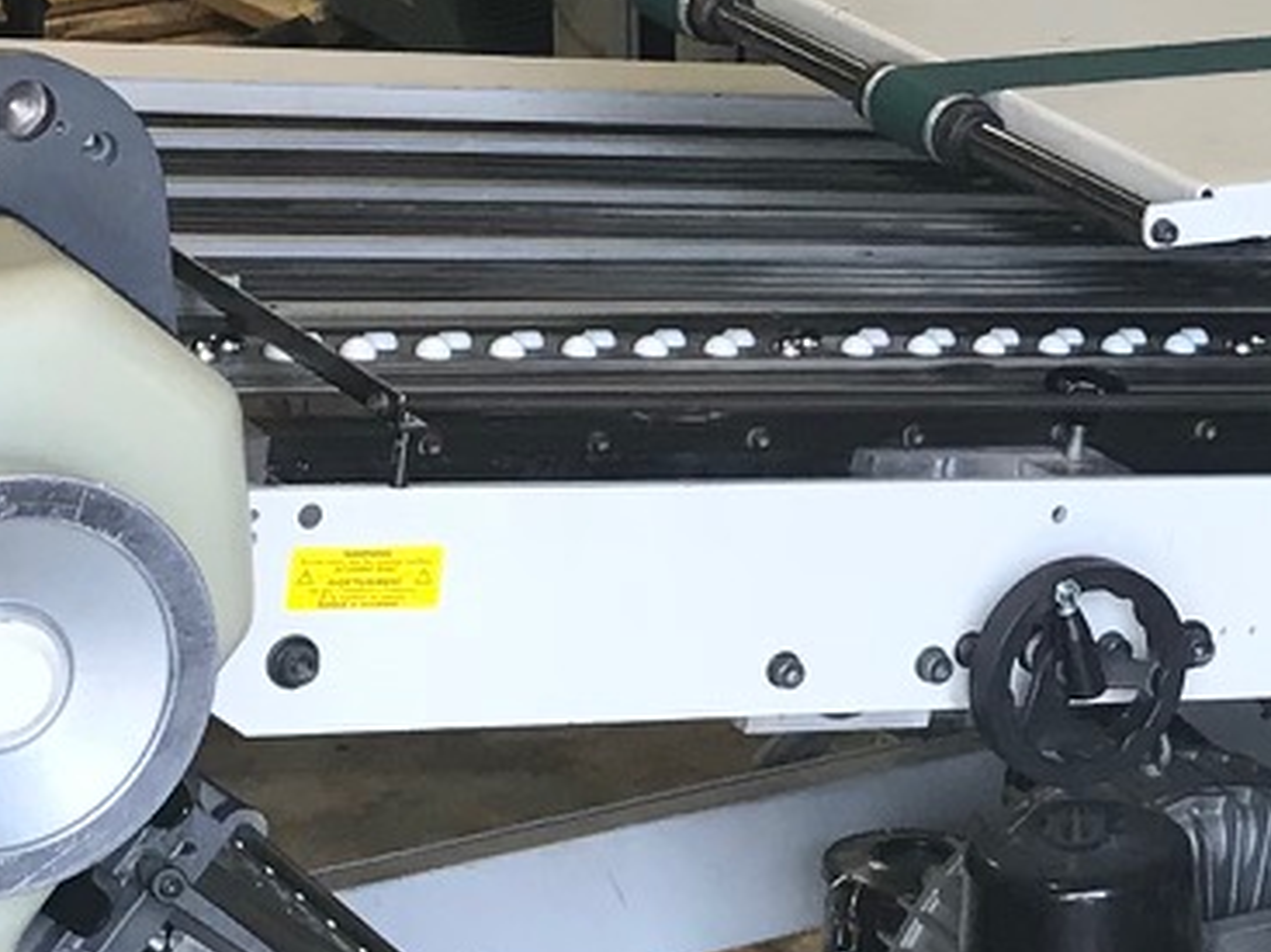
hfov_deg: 12.7
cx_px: 1257
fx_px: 5653
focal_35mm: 154
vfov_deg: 9.6
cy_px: 97
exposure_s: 1/60
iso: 25
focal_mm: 3.99
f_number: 1.8
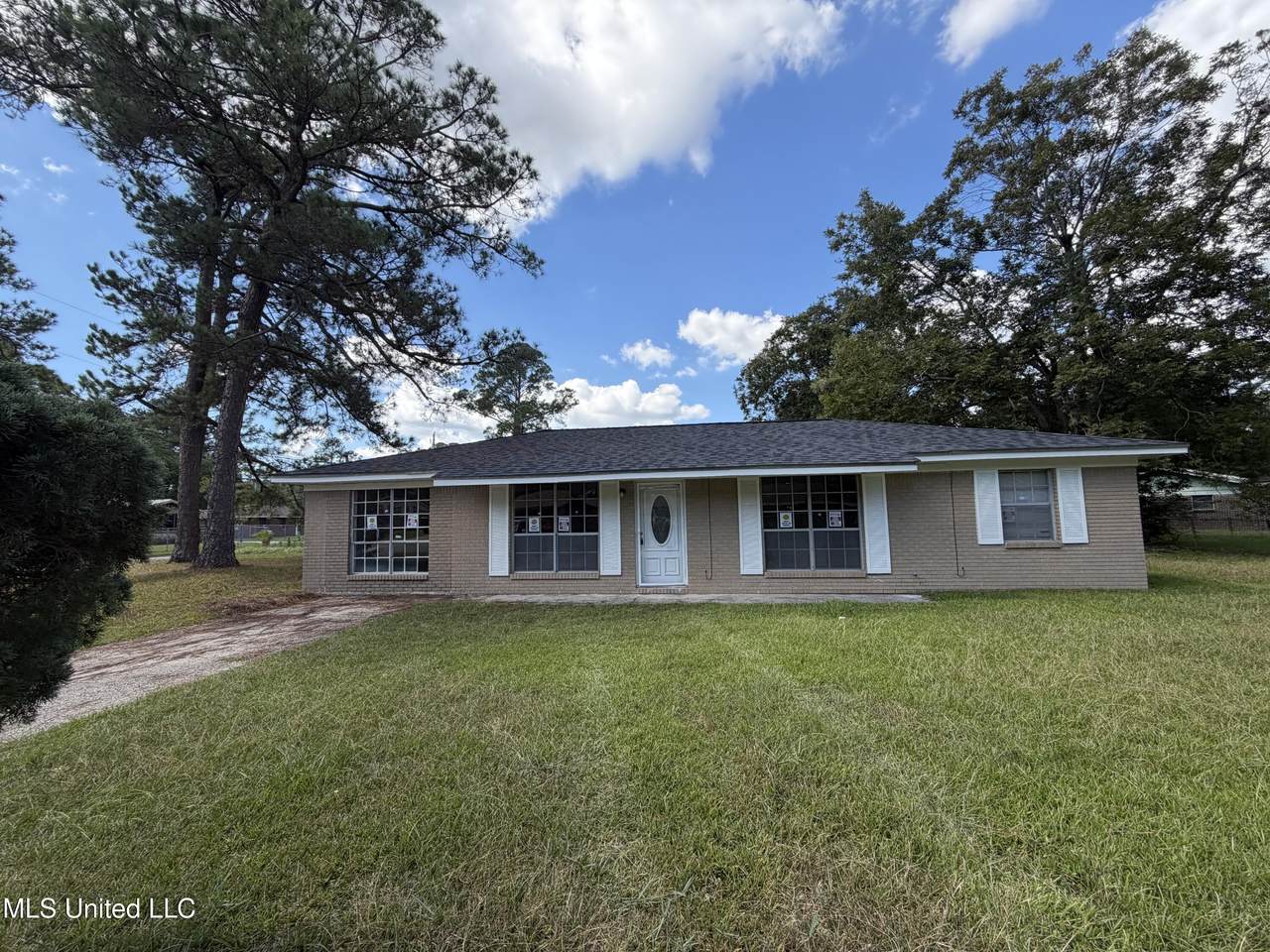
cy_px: 476
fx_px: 514
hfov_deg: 102.1
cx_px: 635
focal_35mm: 14
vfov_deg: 85.7
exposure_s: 1/638
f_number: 2.2
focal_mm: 2.22
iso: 40
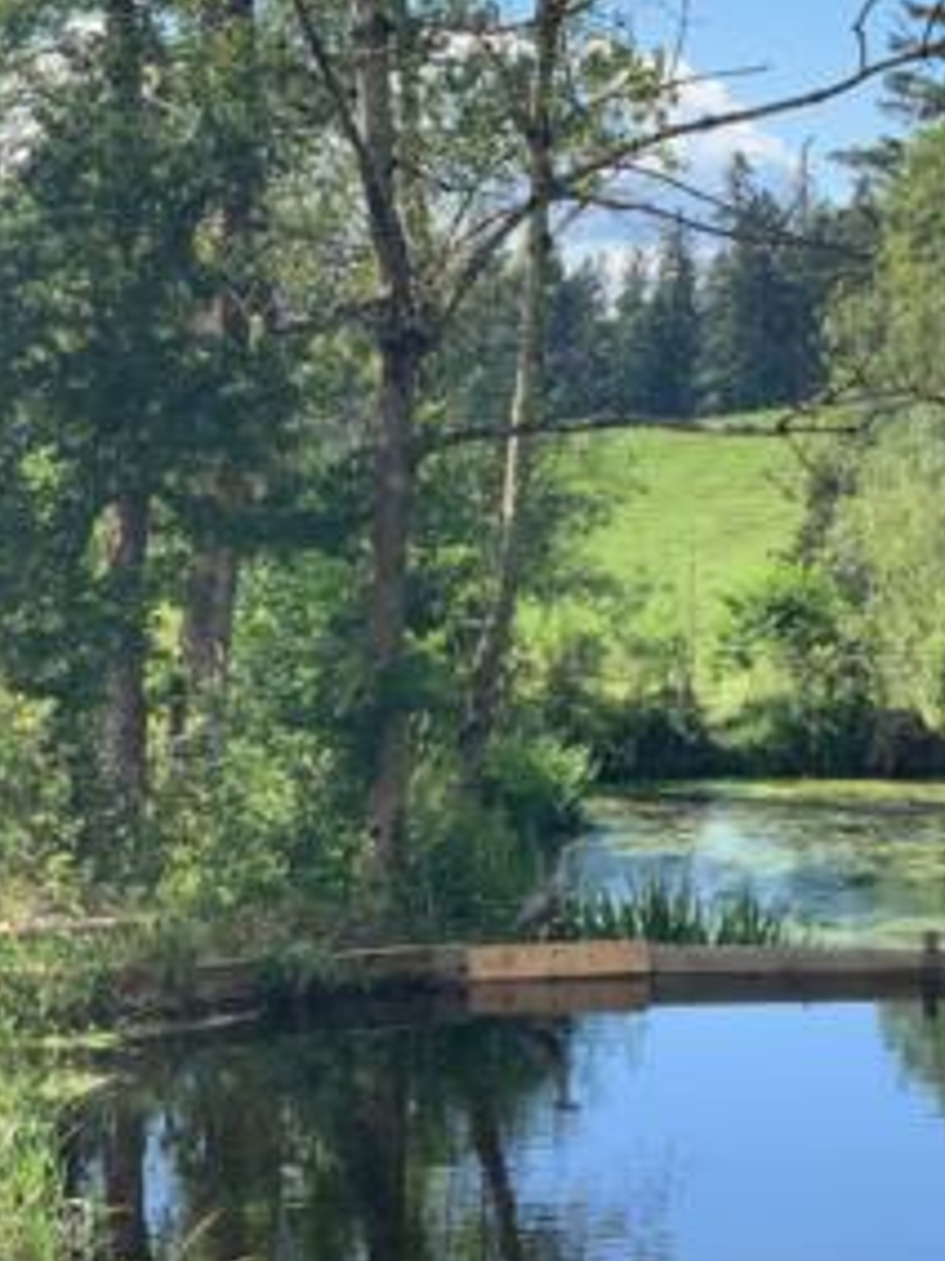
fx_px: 3752
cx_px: 1052
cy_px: 717
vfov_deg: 19.1
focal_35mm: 103
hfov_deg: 14.0
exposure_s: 1/369
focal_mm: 6
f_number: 2.4
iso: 16
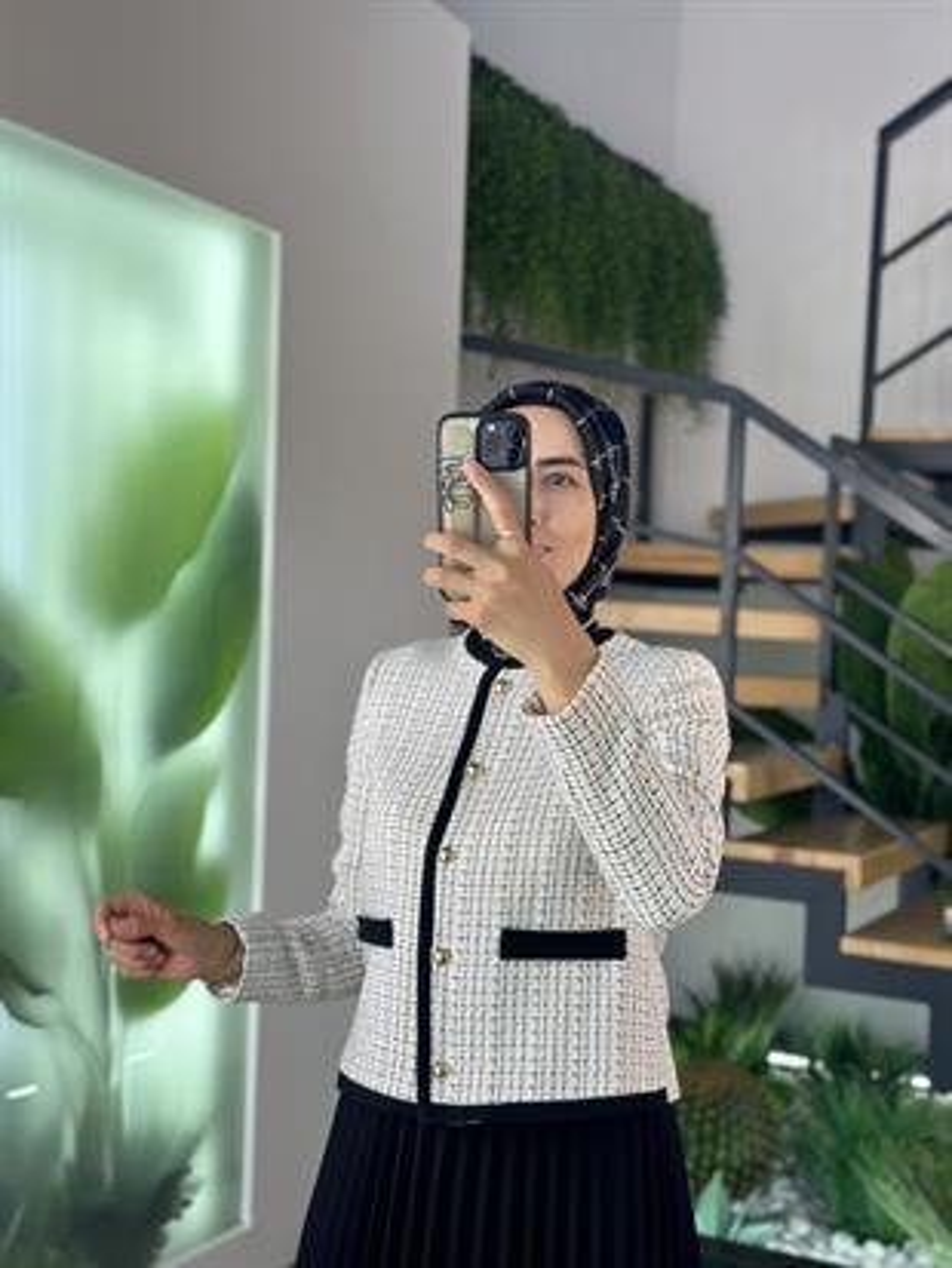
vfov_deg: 39.6
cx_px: 476
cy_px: 634
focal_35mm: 48
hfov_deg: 30.3
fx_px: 1759
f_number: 1.78
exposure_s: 1/344
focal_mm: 6.86
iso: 80
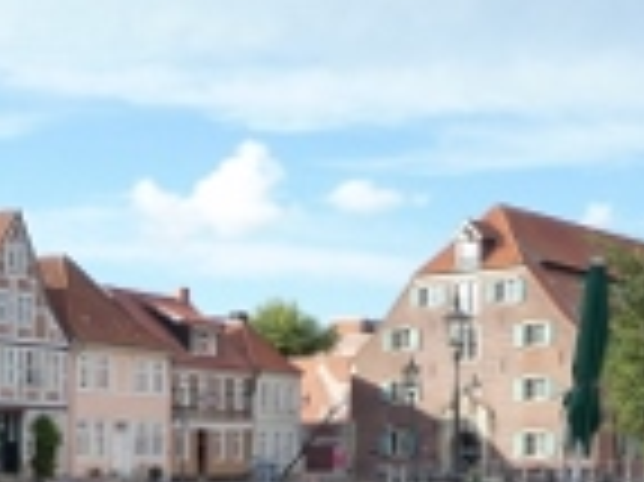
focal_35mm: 84
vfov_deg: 17.2
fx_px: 1561
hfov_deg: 22.7
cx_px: 68
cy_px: 450
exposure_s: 1/500
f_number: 3.4
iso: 160
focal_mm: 5
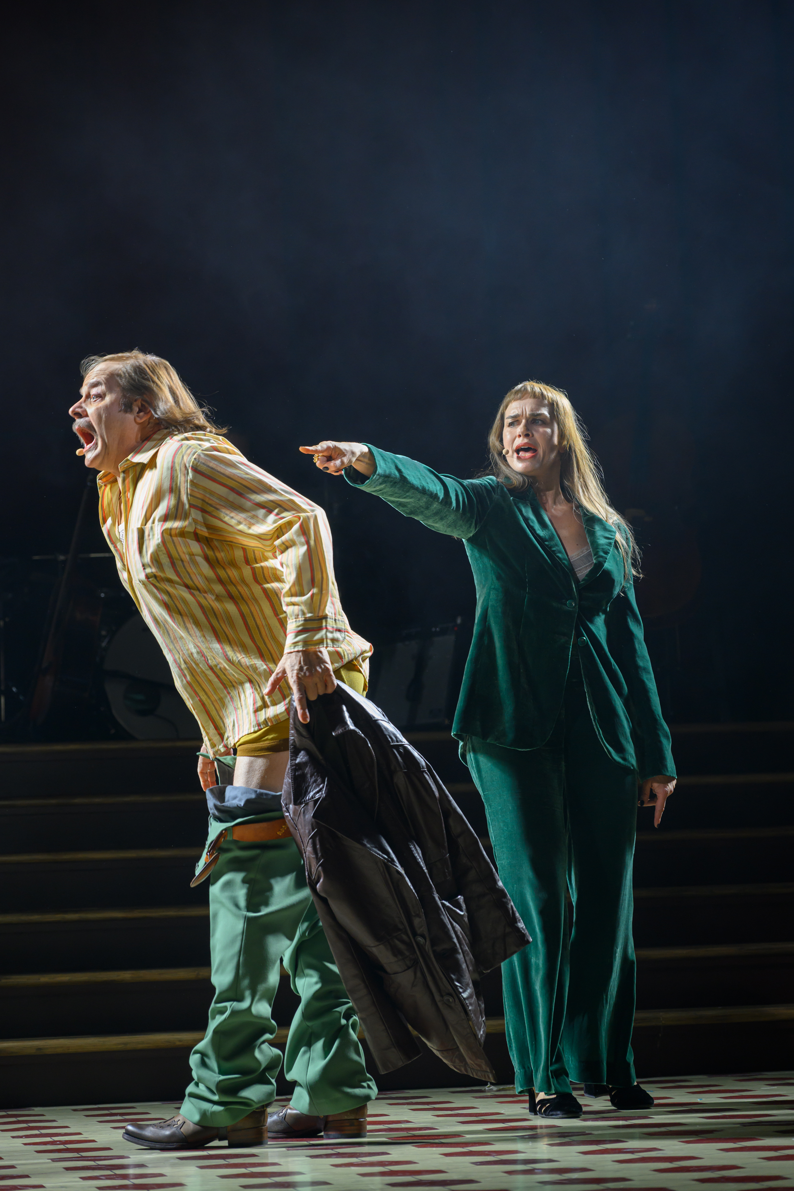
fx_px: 3242
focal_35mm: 98
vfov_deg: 20.8
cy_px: 596
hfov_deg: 14.0
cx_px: 397
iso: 1000
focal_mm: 98
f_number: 4
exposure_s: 1/400
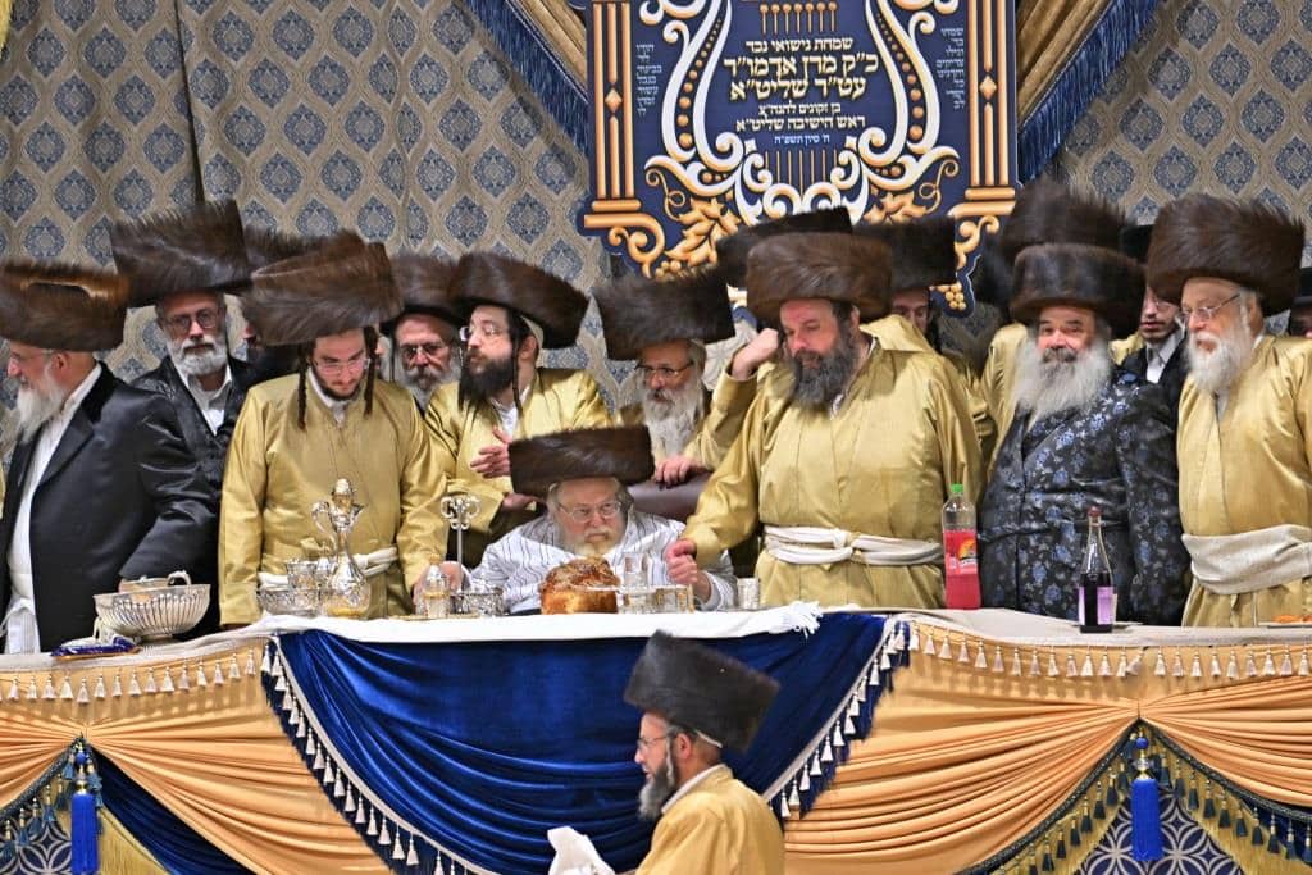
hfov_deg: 6.9
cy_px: 438
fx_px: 10934
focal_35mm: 300
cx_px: 656
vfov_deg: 4.6
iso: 640
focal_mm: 200
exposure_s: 1/250
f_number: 2.8
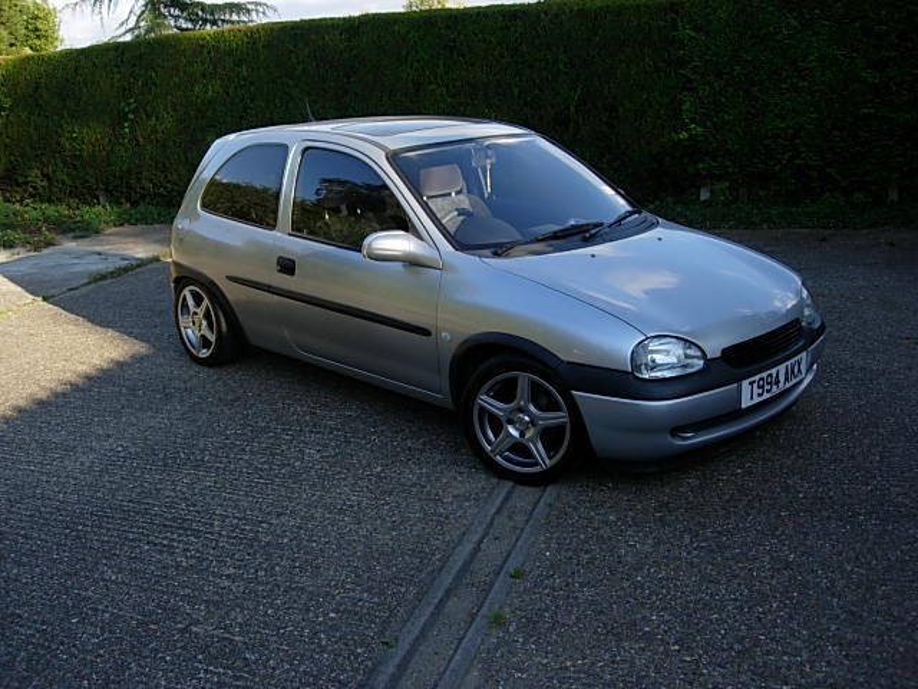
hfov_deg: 49.0
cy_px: 344
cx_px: 459
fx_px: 1008
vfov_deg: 37.7
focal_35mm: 38
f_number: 2.8
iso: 64
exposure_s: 1/430
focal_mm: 7.8
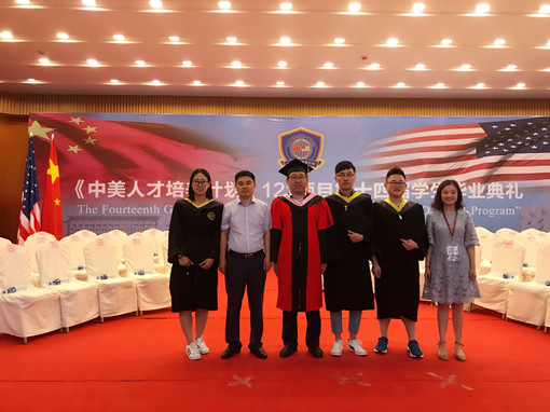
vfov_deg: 49.7
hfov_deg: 63.5
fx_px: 445
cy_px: 206
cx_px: 275
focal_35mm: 28
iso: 50
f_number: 1.8
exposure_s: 1/17
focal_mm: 3.99
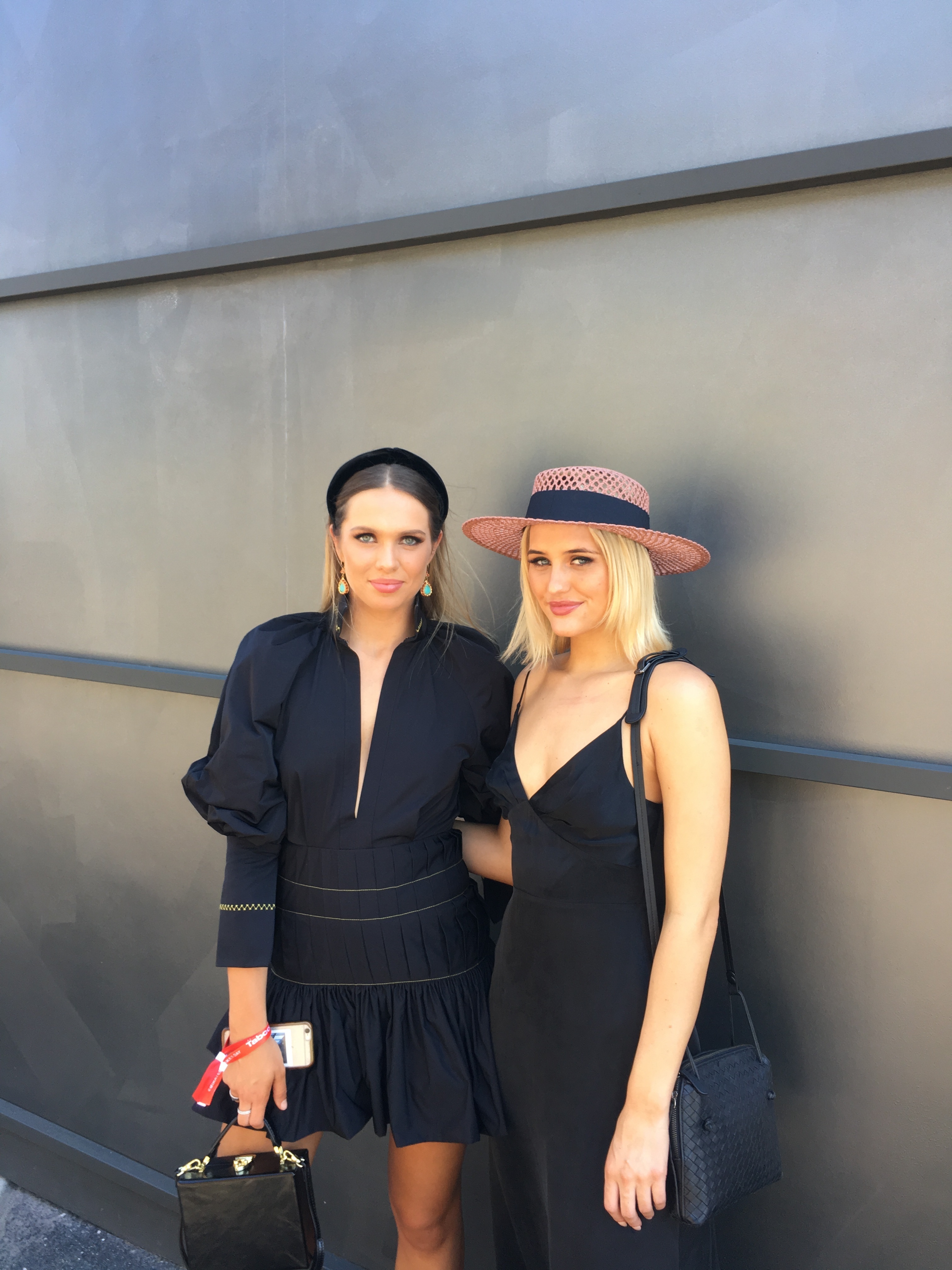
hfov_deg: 48.2
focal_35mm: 29
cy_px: 635
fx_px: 1063
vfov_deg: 61.7
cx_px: 476
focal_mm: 4.15
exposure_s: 1/100
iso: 32
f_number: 2.2
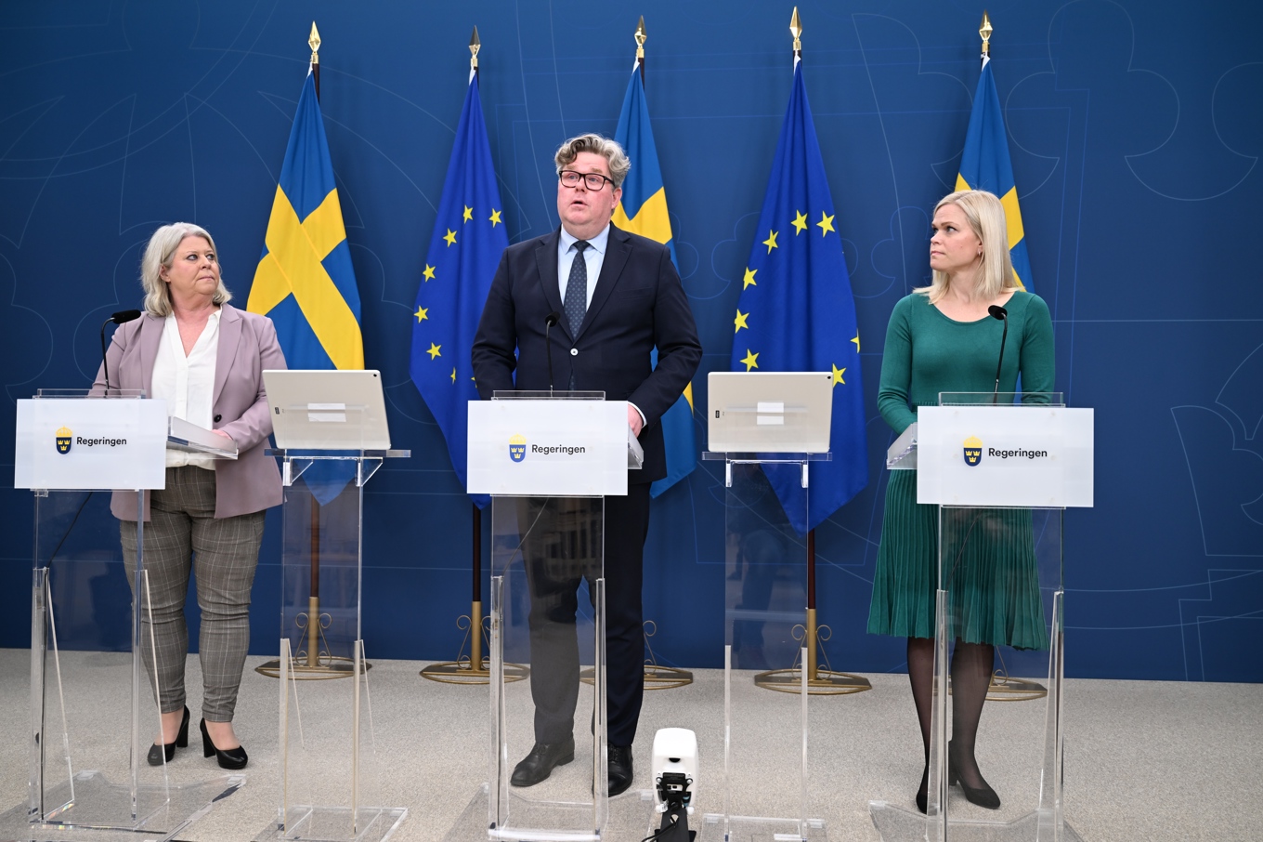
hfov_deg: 65.5
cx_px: 632
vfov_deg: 46.4
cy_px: 421
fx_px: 982
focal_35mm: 28
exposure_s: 1/160
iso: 500
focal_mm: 28
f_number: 2.8
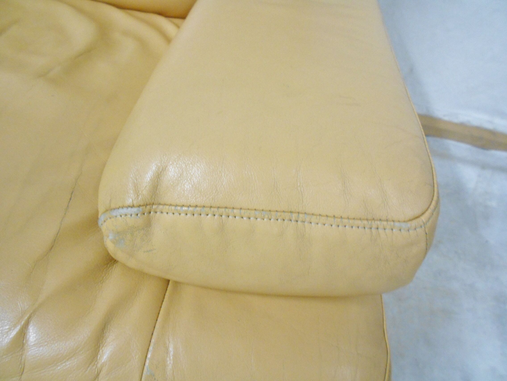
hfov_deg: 67.3
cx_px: 254
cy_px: 190
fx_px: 381
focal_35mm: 26
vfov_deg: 53.1
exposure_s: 1/20
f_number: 3.2
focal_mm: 4.6
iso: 400
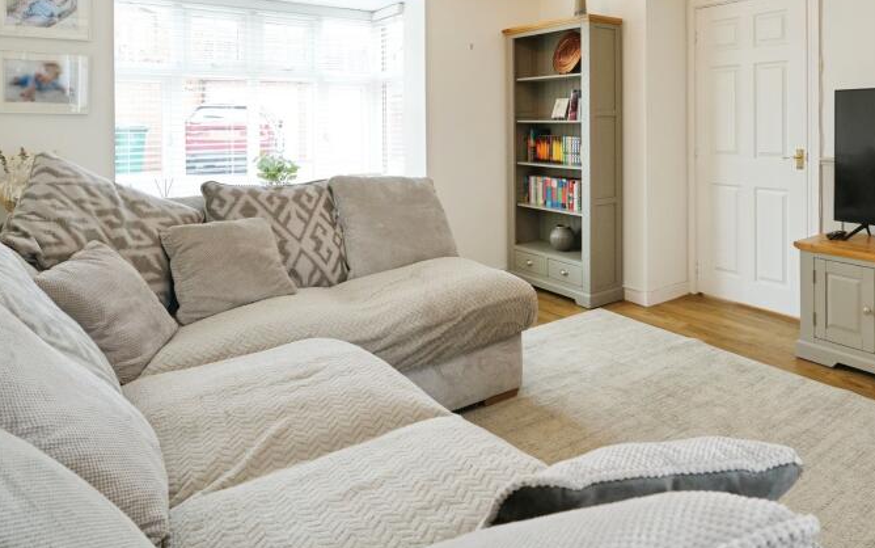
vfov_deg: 47.0
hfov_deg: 69.2
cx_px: 622
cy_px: 120
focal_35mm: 25
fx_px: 596
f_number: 7.1
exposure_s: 1/20
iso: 800
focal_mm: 16
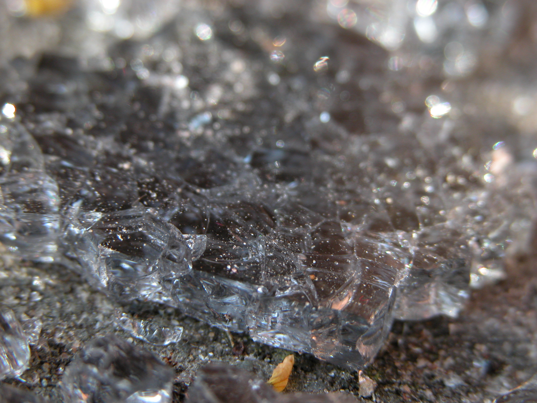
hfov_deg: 13.5
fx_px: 2265
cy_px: 202
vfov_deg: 10.2
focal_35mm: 146
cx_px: 268
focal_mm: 37.7
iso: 100
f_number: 3.9
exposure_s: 1/86
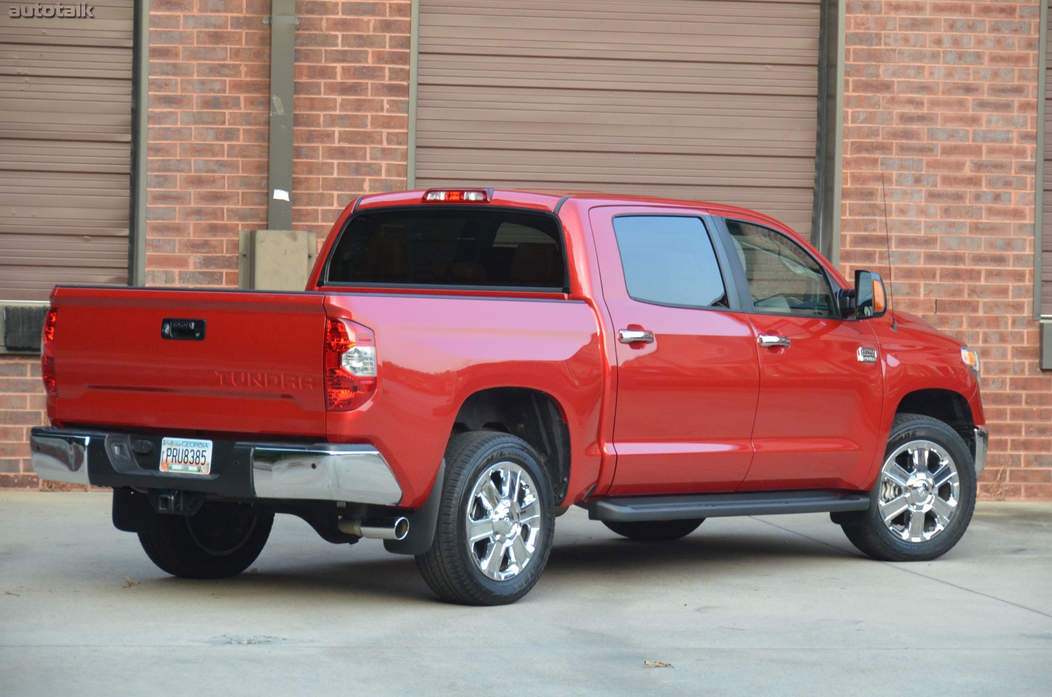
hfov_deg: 15.2
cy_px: 348
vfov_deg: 10.1
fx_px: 3937
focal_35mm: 135
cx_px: 526
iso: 1600
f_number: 5.3
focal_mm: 90
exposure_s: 1/250
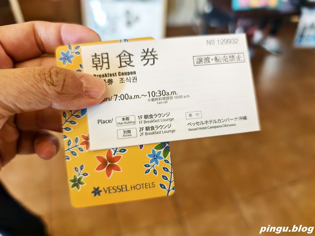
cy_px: 118
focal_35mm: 23
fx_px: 209
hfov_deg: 73.9
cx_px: 158
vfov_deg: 58.9
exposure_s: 1/977
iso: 1150
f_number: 1.57
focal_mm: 6.54
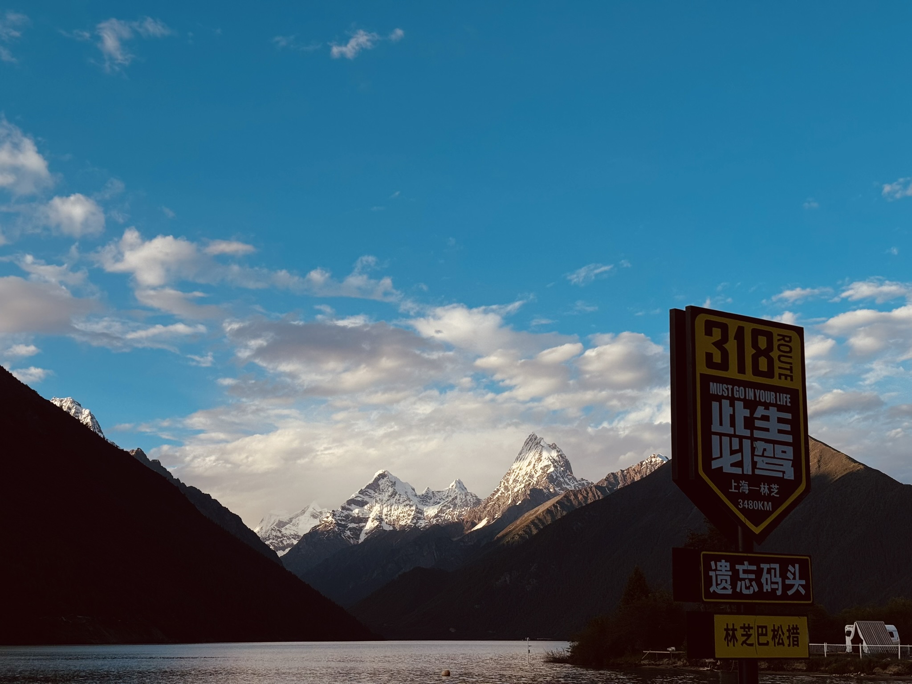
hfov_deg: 39.7
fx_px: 1265
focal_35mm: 48
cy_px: 342
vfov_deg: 30.3
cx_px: 456
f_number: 1.78
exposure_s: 1/3610
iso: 64
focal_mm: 6.76
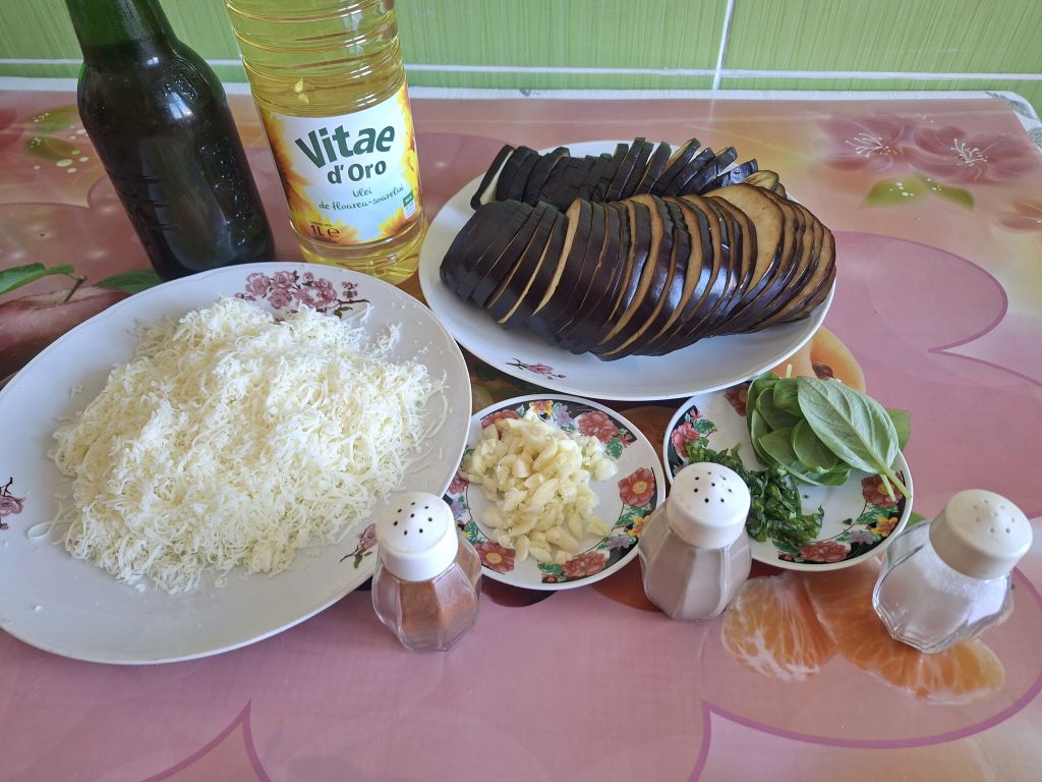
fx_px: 692
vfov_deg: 58.9
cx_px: 521
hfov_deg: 73.9
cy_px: 391
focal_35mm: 23
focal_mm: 5.54
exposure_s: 1/50
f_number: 1.8
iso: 160
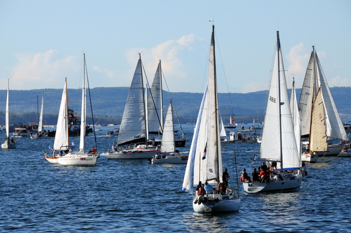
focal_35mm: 257
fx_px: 2504
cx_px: 176
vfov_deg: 5.3
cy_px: 116
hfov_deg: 8.0
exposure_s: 1/500
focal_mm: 170
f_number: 11
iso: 200
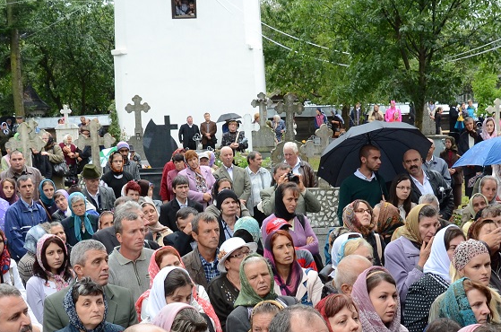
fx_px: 805
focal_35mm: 58
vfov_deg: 22.4
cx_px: 264
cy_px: 334
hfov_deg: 34.5
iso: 500
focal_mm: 18
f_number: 7.1
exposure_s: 1/100
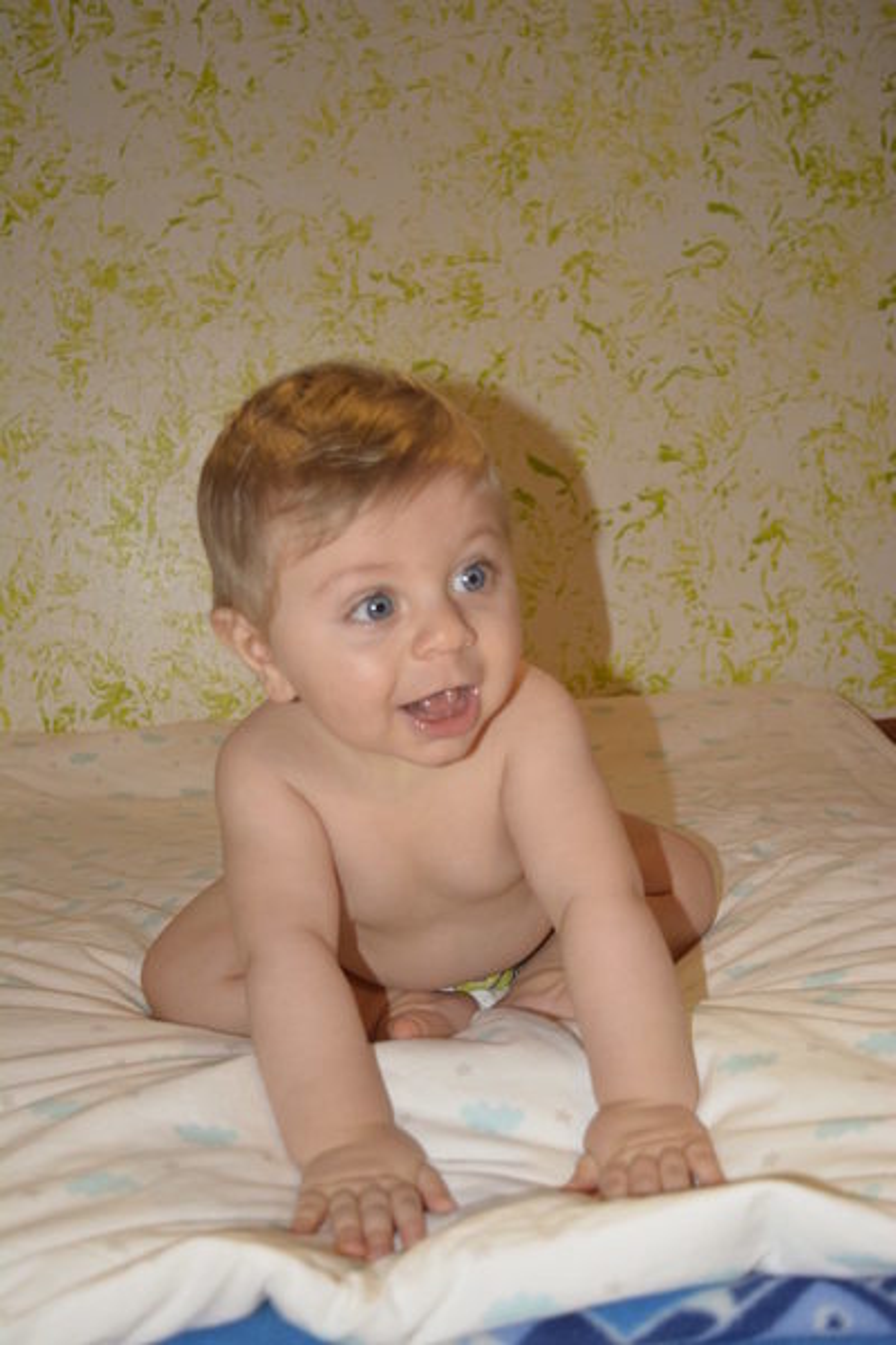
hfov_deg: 34.2
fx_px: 1456
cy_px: 672
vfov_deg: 49.6
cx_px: 448
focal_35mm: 39
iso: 560
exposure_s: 1/60
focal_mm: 26
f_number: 4
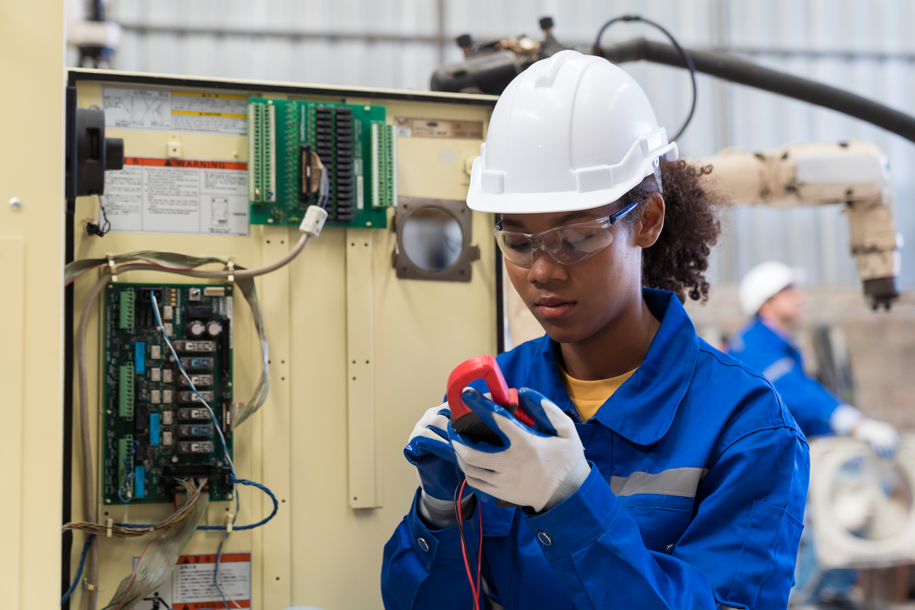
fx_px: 1499
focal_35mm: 59
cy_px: 305
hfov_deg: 33.9
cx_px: 458
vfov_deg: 23.0
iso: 640
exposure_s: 1/250
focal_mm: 59
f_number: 2.8
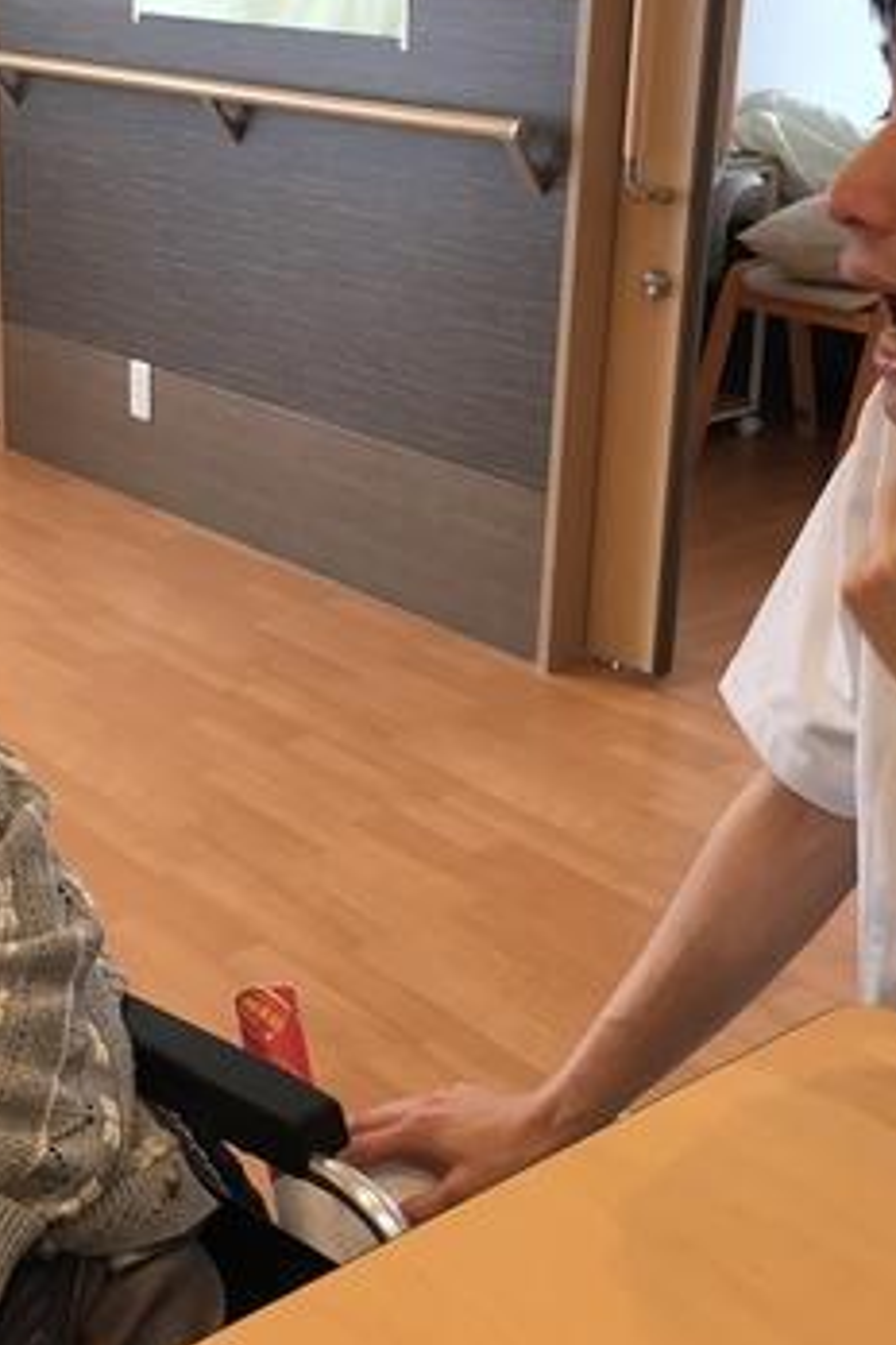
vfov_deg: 38.0
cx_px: 201
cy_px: 522
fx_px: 1941
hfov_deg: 25.6
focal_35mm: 52
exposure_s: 1/30
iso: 50
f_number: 2.2
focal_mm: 4.15
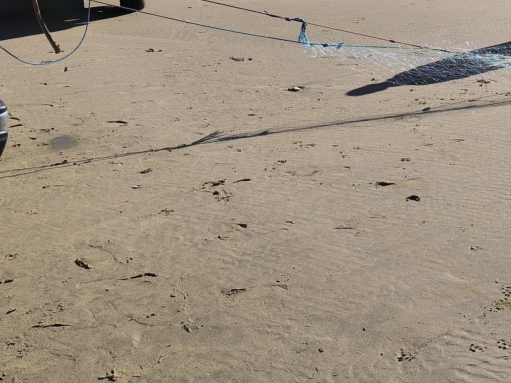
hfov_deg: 34.5
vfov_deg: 26.5
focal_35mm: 54
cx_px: 403
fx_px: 797
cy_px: 75
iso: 50
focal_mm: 6.14
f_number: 1.65
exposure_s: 1/1884
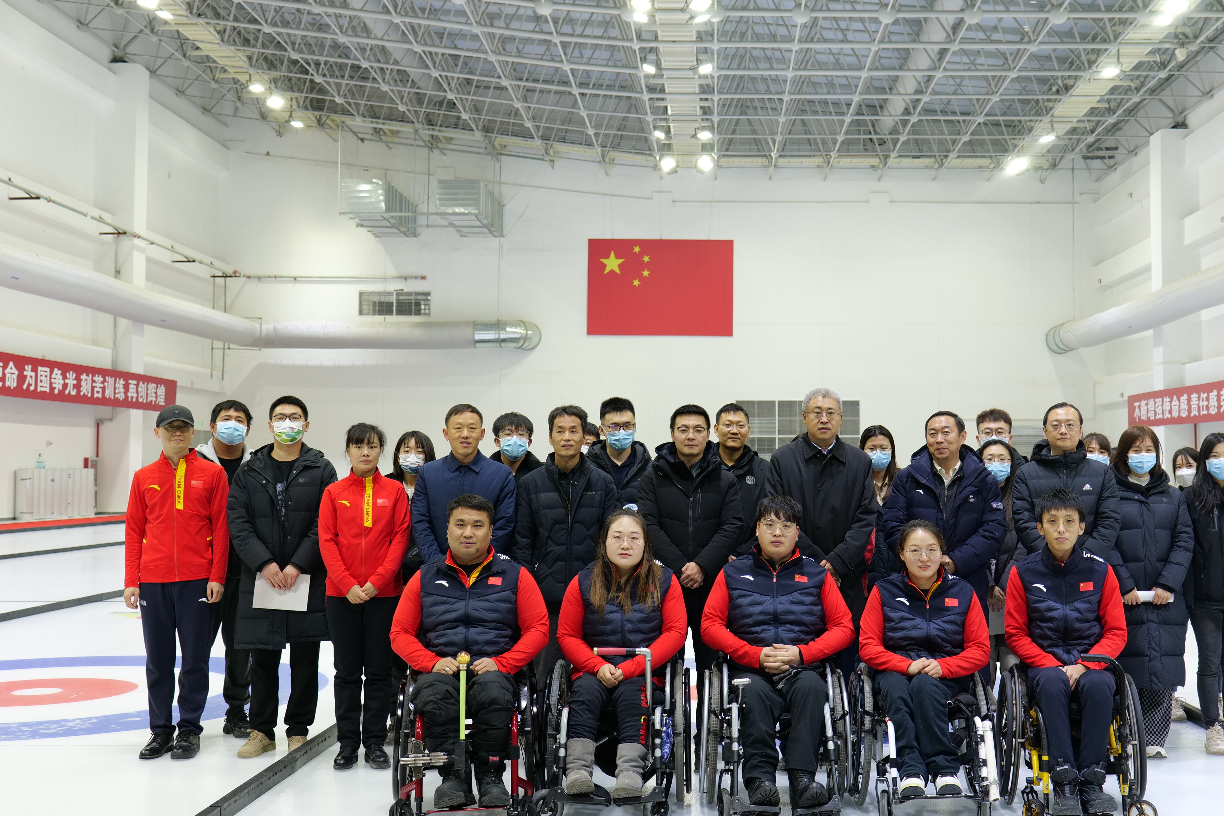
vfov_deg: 31.2
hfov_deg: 45.2
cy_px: 408
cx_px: 732
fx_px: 1462
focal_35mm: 43
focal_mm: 35
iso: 640
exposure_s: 1/60
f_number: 4
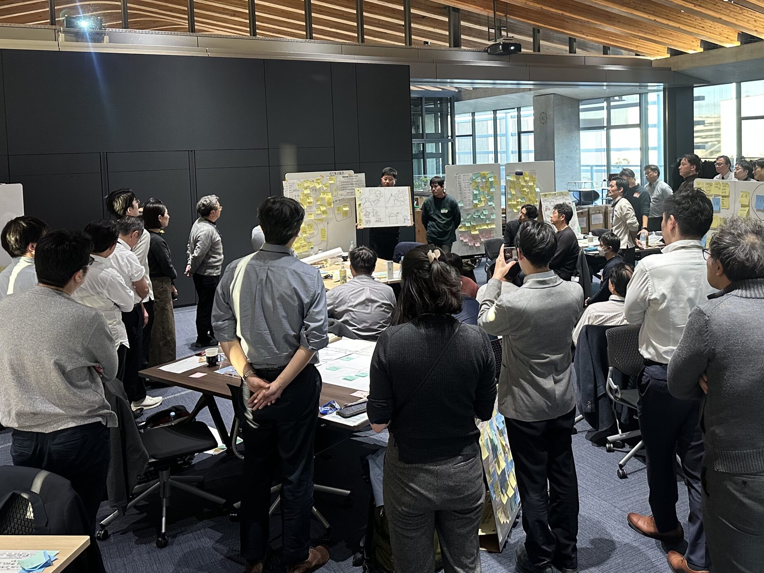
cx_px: 454
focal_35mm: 33
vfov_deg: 42.2
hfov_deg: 55.0
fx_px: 728
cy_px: 181
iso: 250
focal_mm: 6.86
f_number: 1.78
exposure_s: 1/50
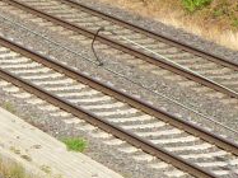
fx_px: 1938
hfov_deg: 6.8
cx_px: -204
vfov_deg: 5.2
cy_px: 196
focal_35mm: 282
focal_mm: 7.8
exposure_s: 1/640
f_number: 3.5
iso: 100
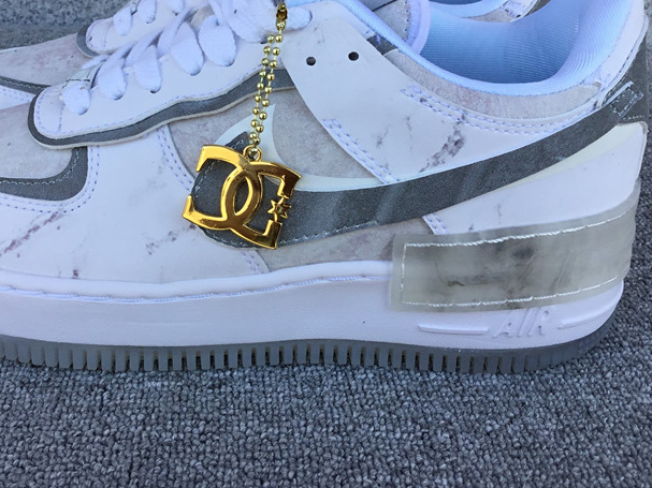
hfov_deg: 41.1
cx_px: 271
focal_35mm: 46
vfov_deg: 31.2
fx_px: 866
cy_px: 155
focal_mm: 3.3
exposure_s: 1/259
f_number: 2.4
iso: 25
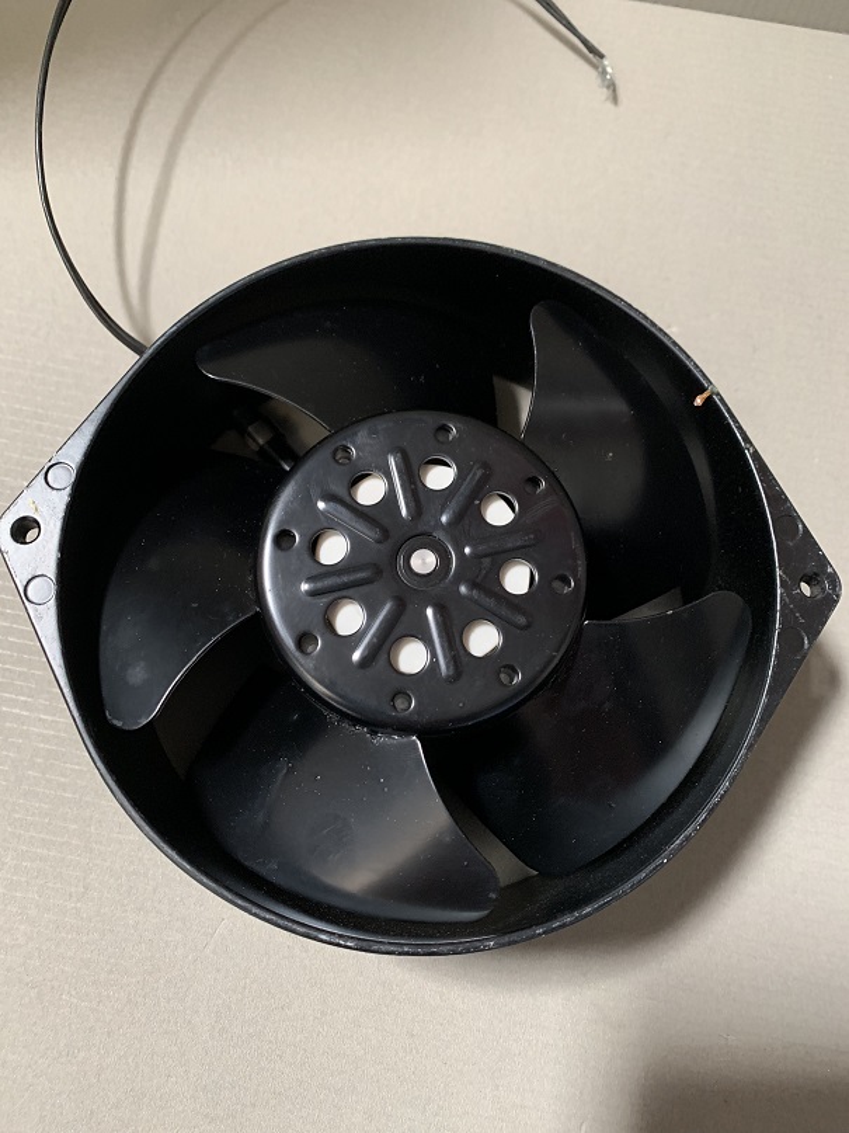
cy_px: 566
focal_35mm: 26
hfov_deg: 53.1
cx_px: 424
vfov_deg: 67.3
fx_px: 850
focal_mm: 4.25
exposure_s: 1/44
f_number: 1.8
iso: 400
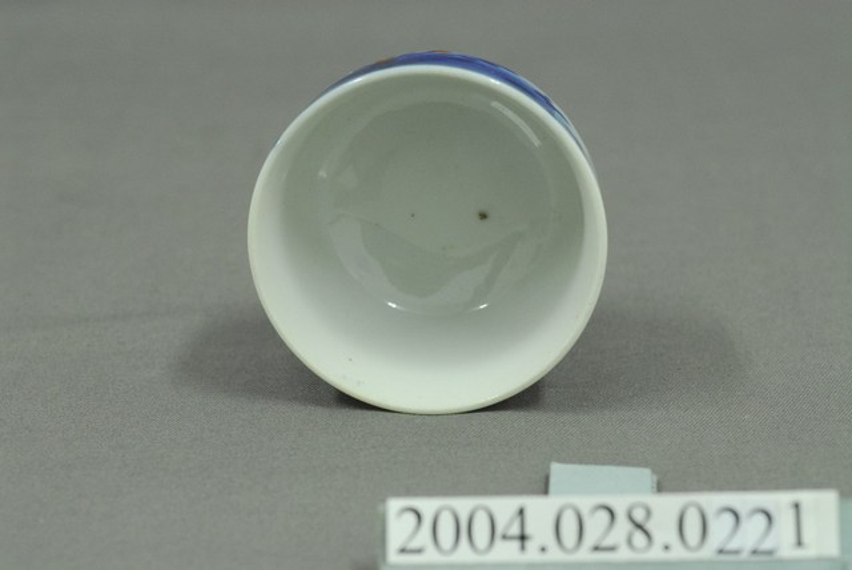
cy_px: 285
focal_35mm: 90
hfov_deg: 22.6
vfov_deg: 15.2
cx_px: 426
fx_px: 2132
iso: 1000
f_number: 8
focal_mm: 60
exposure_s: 1/10
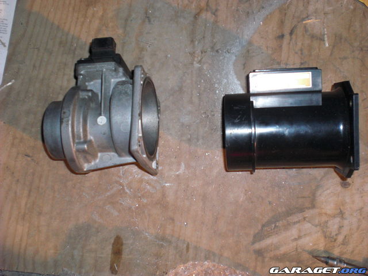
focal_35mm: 38
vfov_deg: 37.7
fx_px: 404
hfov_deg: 49.0
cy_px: 138
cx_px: 184
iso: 200
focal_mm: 6.3
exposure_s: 1/60
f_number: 3.1
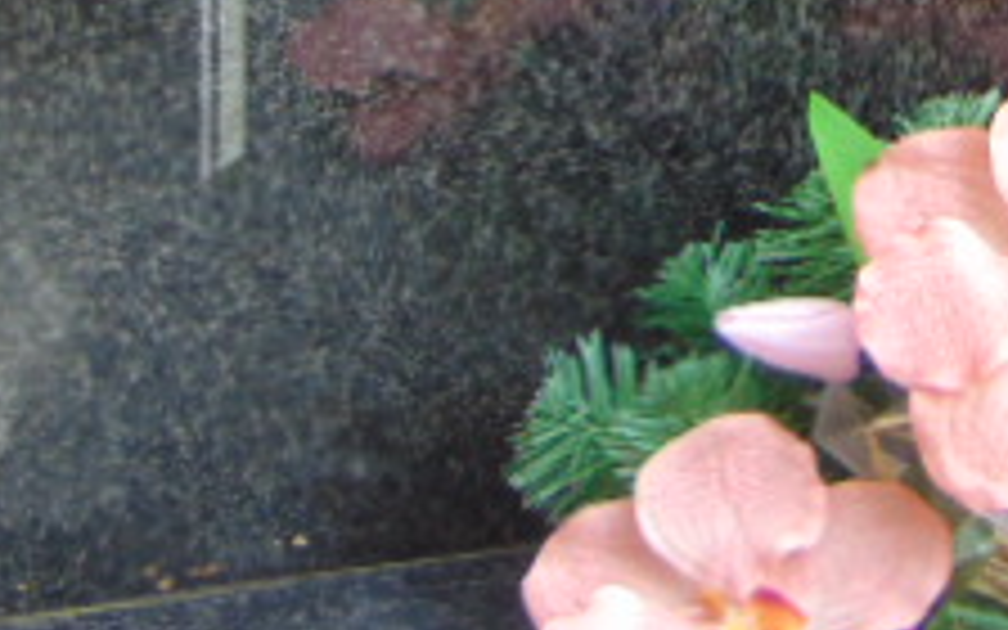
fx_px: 5000
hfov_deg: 11.4
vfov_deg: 7.1
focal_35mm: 182
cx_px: 1098
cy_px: -392
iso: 80
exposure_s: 1/60
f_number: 3.6
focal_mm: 10.8
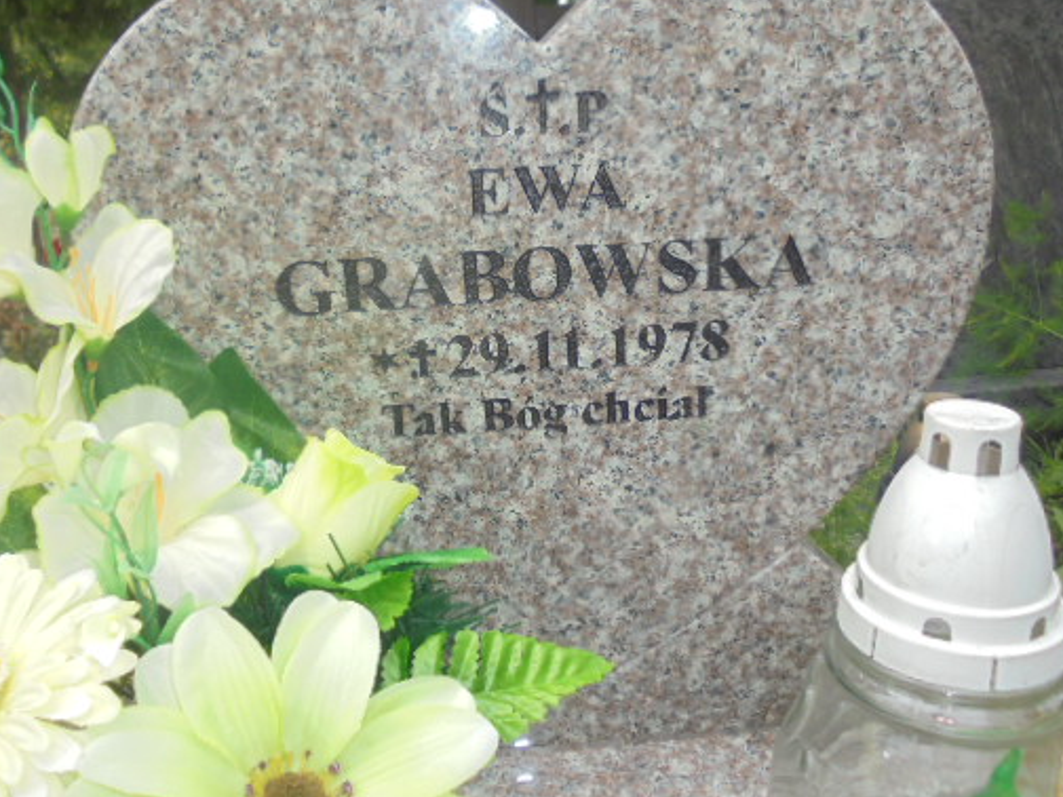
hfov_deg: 55.3
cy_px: 329
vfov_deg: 42.8
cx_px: 504
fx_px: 1013
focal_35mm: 33
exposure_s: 1/250
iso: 100
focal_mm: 4.6
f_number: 3.5
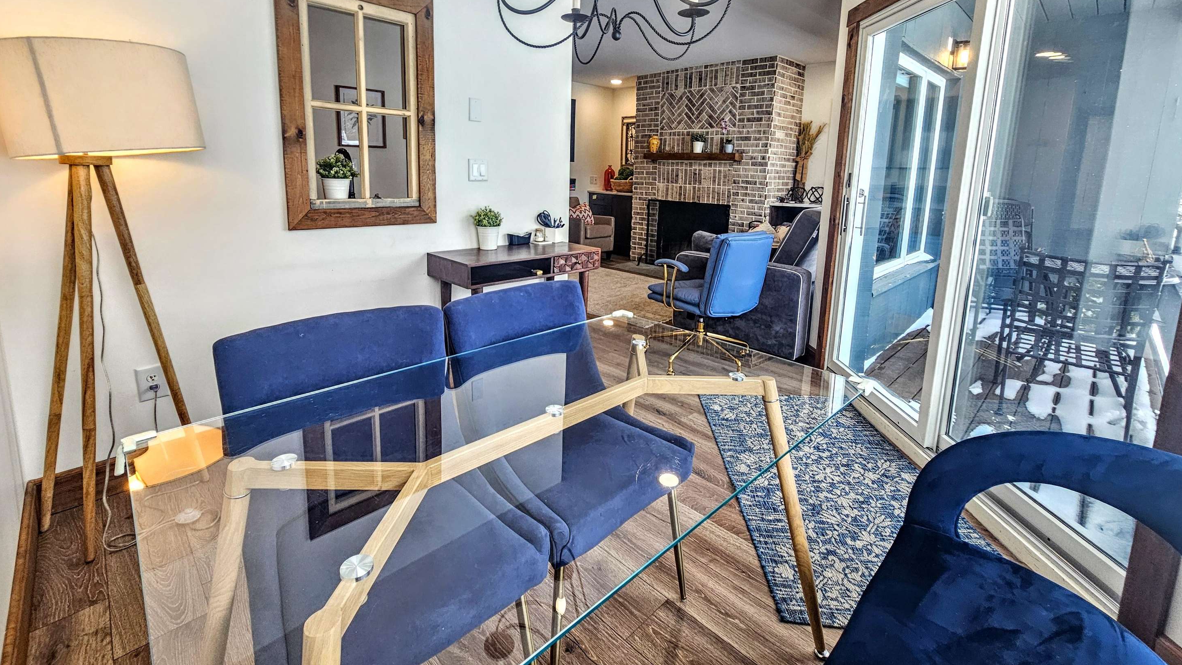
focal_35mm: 15
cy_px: 243
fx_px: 470
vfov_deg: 69.2
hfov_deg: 103.0
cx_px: 592
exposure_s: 1/60
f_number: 2.2
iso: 80
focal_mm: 2.2
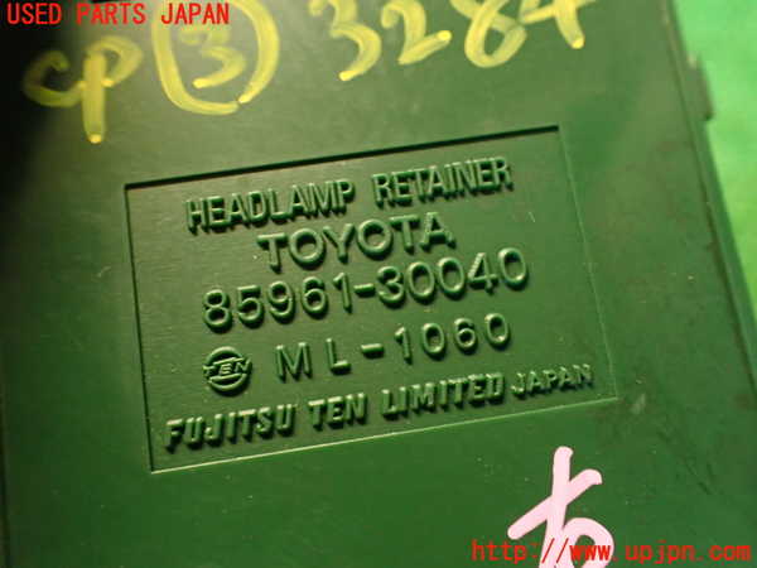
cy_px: 284
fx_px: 656
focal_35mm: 30
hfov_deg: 60.0
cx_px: 378
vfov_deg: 46.8
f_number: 2.3
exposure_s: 1/30
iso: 640
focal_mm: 5.4
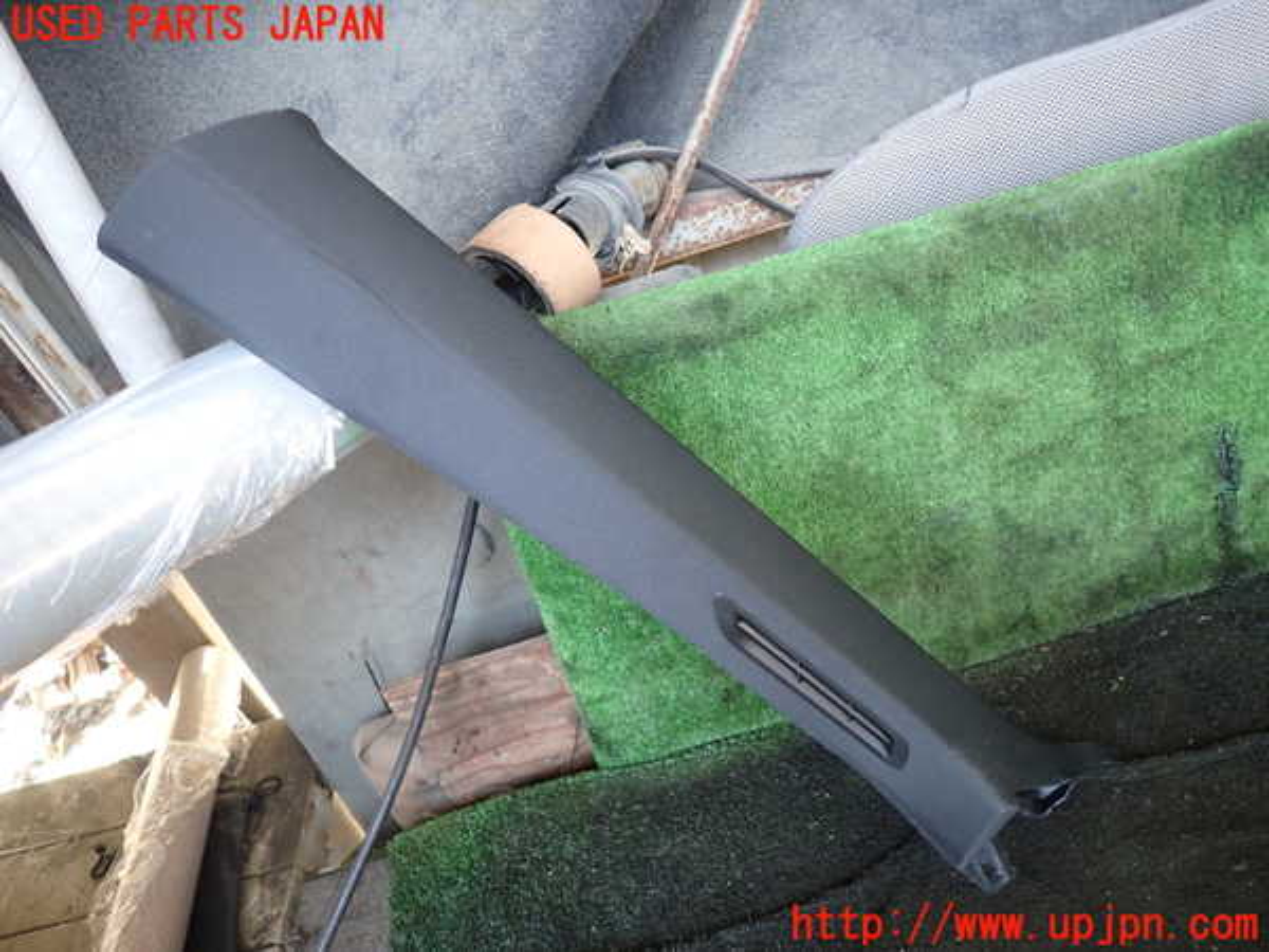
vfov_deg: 54.9
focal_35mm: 25
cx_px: 634
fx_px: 916
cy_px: 476
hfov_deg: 69.4
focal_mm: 4.5
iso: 200
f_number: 2
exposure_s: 1/60
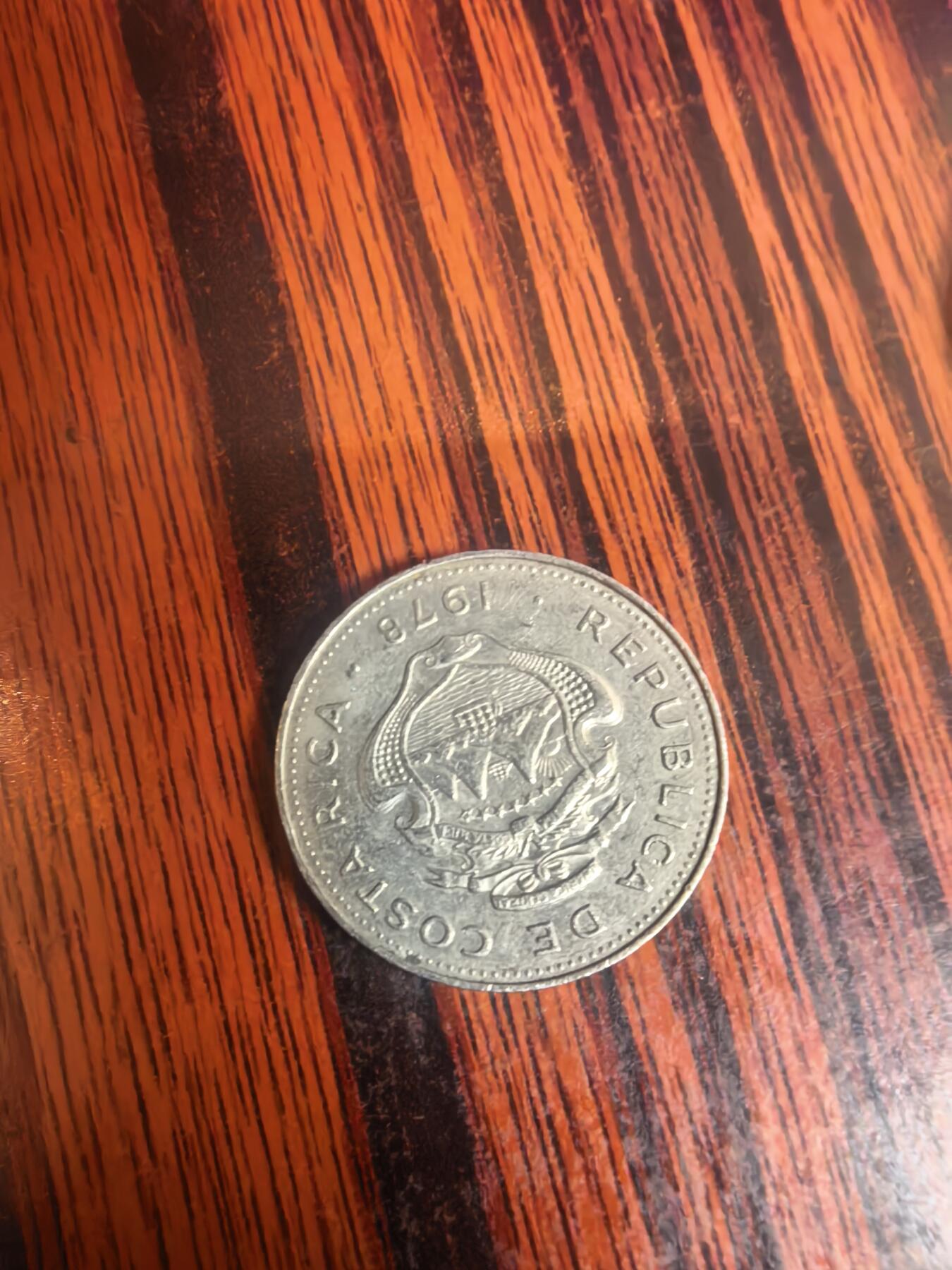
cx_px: 476
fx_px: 880
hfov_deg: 56.8
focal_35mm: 24
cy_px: 635
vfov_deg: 71.6
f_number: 2.2
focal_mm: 1.95
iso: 1000
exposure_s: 1/50
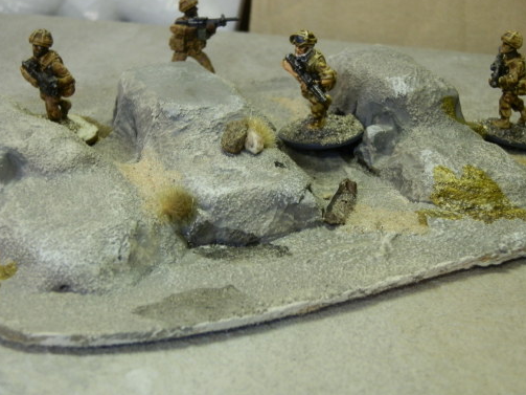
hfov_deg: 29.8
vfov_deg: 22.6
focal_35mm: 65
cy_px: 197
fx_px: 987
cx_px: 276
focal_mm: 10.99
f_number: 3.7
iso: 200
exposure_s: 1/10
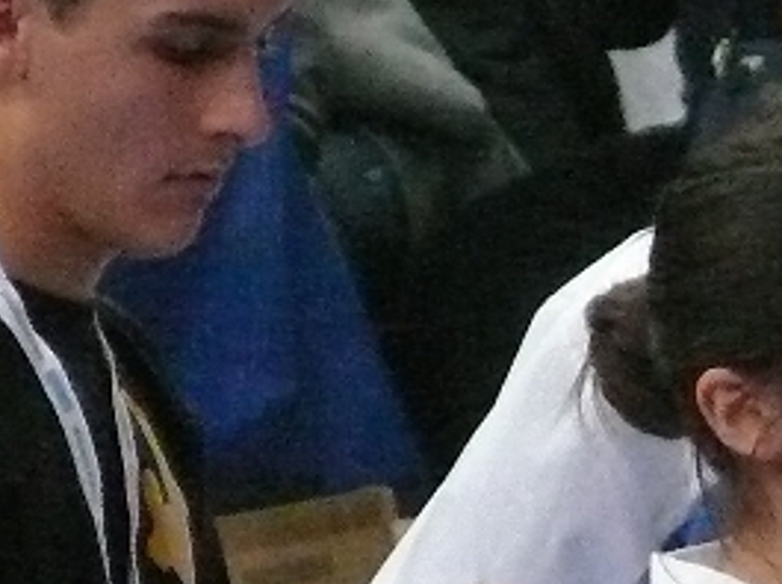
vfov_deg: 0.9
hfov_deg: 1.3
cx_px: 812
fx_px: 35735
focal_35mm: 1584
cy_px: 445
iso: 800
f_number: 3.6
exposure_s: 1/100
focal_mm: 62.2
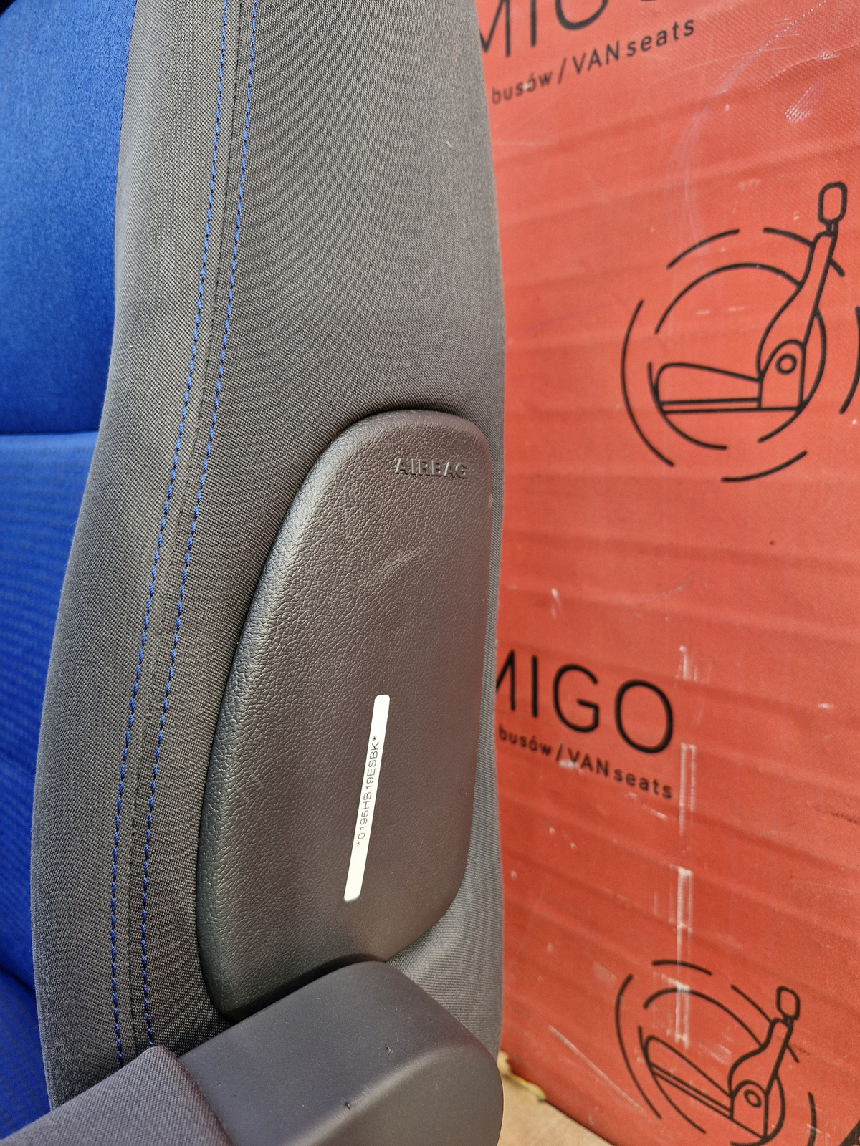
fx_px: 762
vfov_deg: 73.9
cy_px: 573
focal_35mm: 23
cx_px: 430
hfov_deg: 58.9
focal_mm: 5.54
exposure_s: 1/180
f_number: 1.8
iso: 50
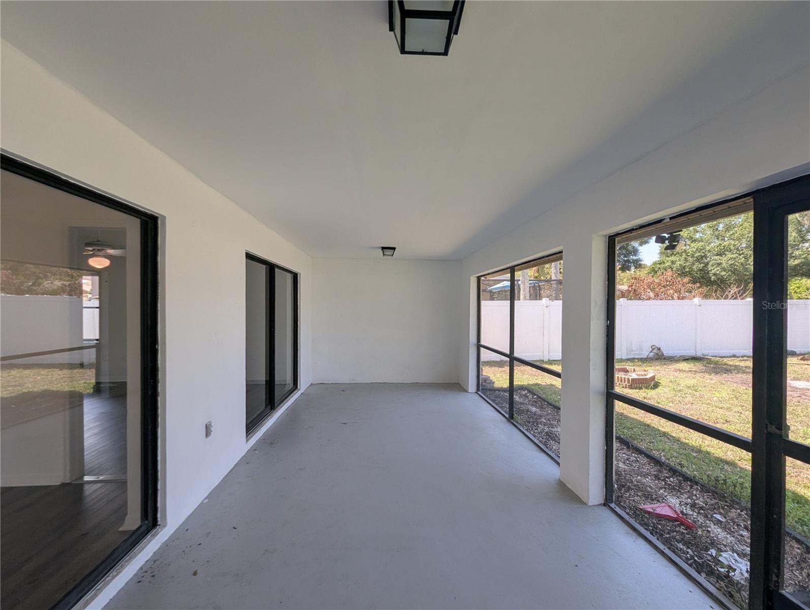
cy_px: 305
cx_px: 405
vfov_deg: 90.1
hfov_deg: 106.1
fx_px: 305
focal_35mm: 13
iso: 45
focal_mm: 1.95
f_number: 2.2
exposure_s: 1/229
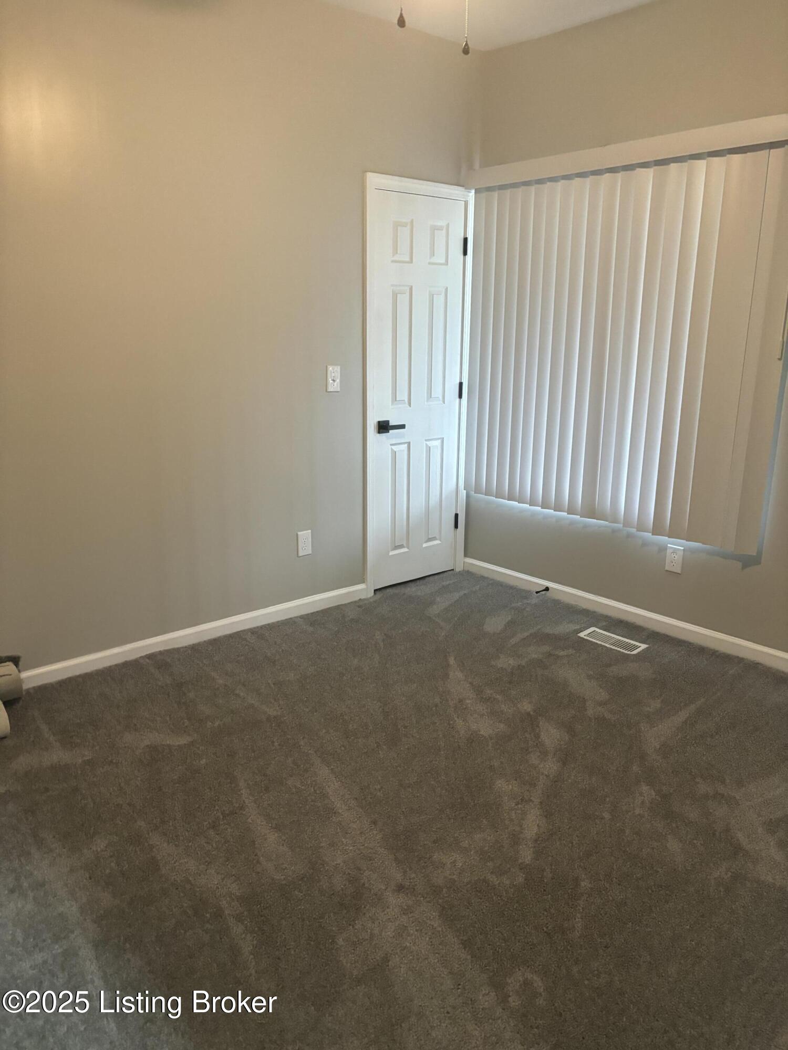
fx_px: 789
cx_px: 394
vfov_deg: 67.3
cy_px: 525
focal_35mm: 26
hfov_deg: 53.1
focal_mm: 5.96
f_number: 1.6
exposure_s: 1/60
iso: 500
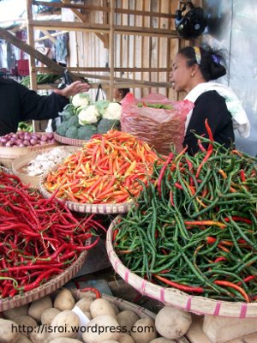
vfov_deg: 54.0
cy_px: 172
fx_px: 337
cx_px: 128
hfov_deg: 41.8
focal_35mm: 34
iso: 64
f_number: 2.8
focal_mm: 5.7
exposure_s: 1/60
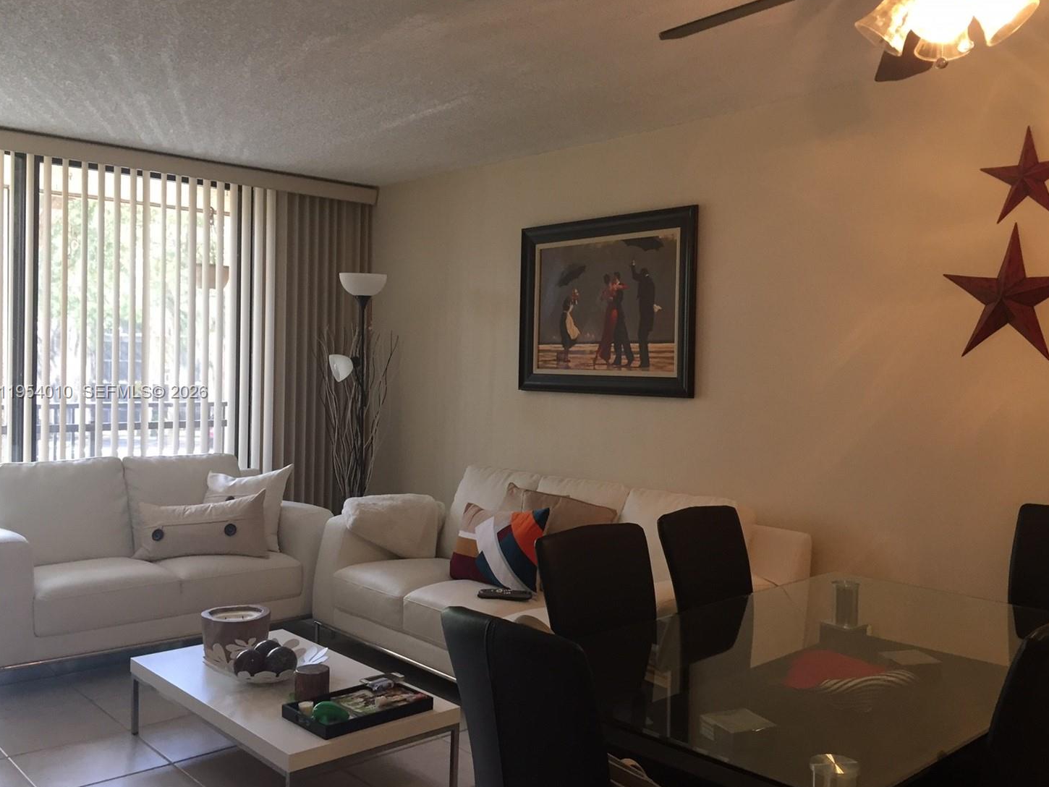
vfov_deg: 44.2
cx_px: 561
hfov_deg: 56.8
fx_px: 970
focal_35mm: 32
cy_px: 393
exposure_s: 1/30
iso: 80
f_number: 2.2
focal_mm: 4.15
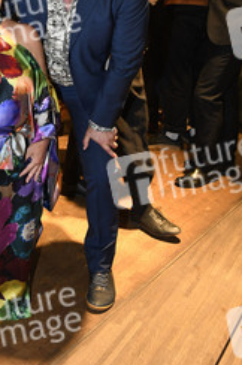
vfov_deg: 46.1
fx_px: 415
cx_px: 48
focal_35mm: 41
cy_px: 99
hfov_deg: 31.7
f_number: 5
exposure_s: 1/50
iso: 1250
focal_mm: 17
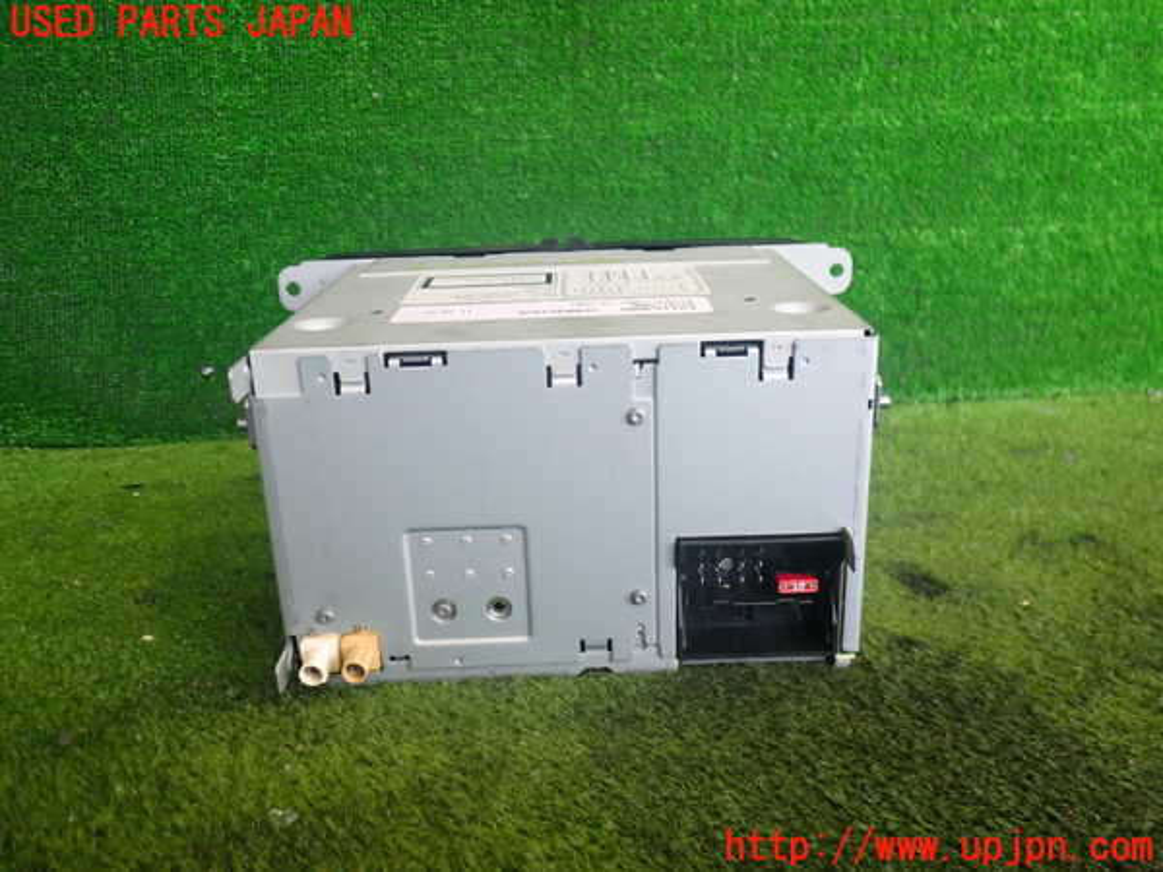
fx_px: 1008
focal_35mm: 30
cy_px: 436
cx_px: 582
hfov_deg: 60.0
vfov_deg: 46.8
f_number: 2.3
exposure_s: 1/100
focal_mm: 5.4
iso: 200
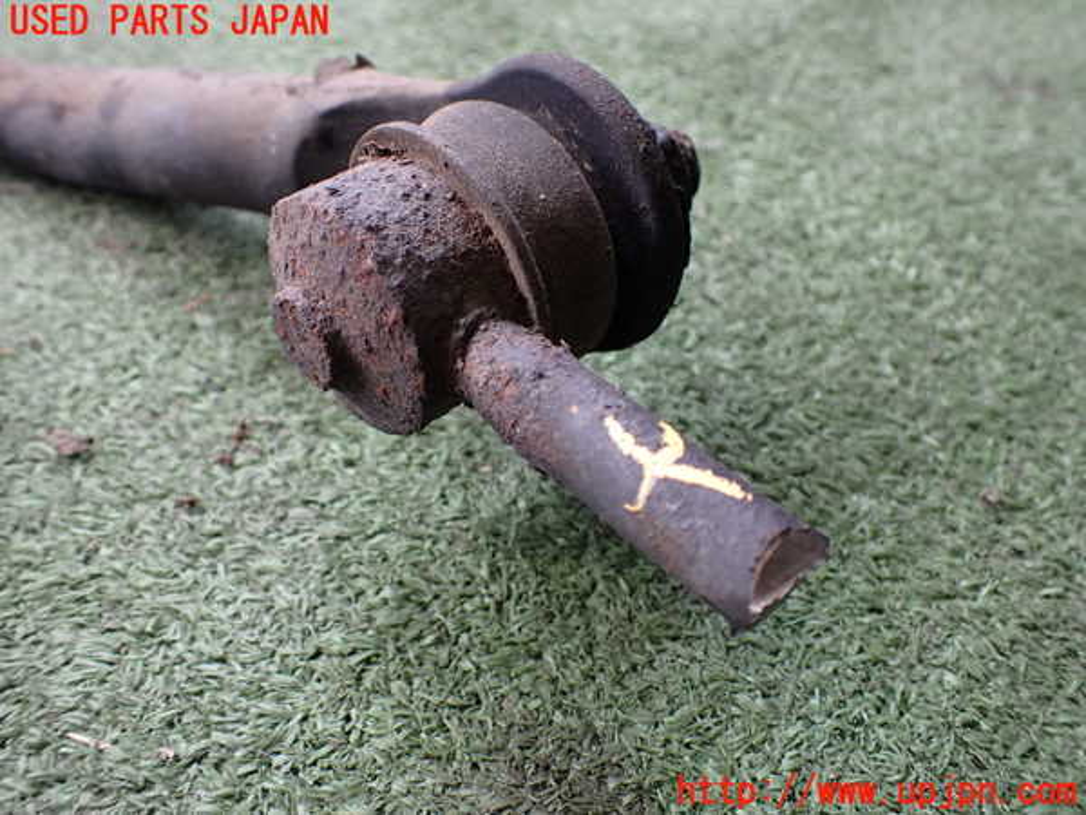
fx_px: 941
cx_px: 543
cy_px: 408
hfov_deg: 60.0
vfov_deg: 46.8
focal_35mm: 30
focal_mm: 5.4
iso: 200
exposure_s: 1/125
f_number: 2.3
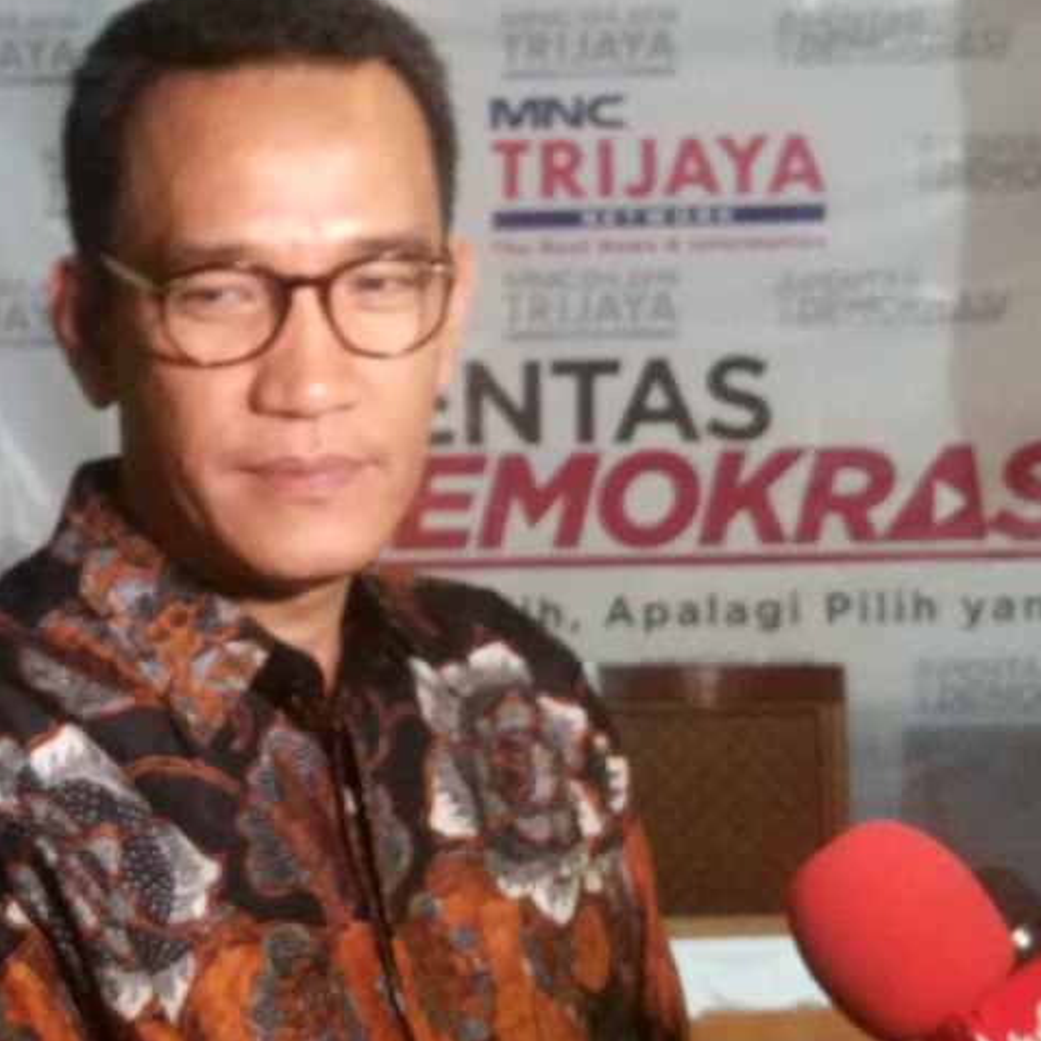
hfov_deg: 45.9
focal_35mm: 34
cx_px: 205
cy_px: 444
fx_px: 1157
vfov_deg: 48.3
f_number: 2
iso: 1250
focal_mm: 4.06
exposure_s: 1/33
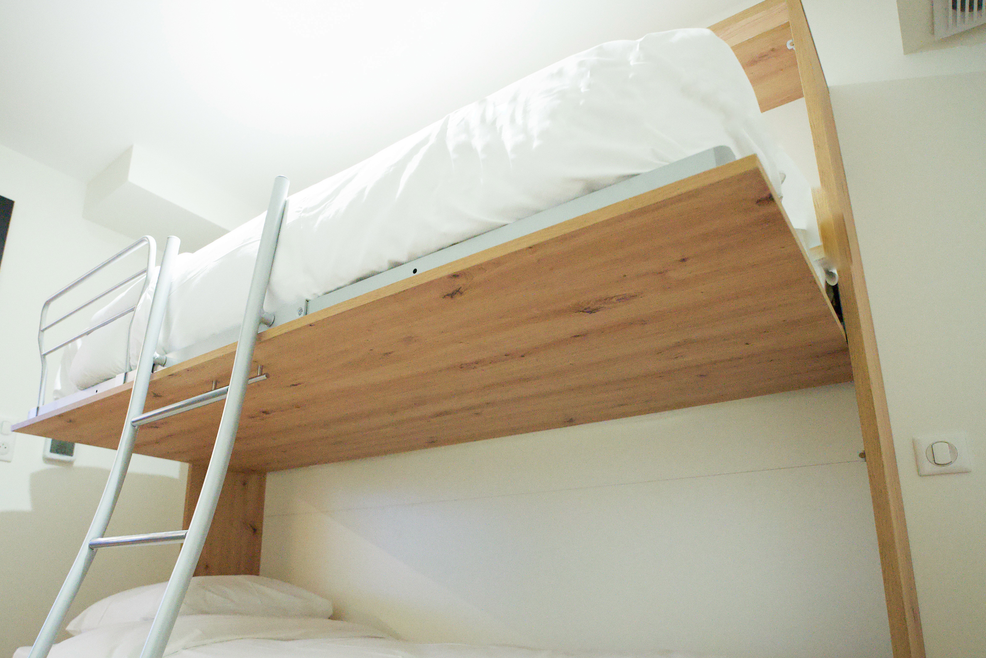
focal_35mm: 24
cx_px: 424
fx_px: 657
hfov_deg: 73.4
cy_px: 414
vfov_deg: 52.5
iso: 8000
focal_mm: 16
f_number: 2.8
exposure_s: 1/320
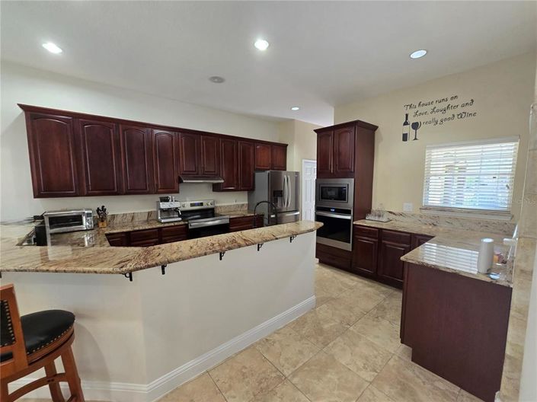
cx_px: 268
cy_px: 201
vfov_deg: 89.9
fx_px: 202
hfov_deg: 106.2
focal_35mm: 13
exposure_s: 1/60.2
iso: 200
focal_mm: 2.2
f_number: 2.2
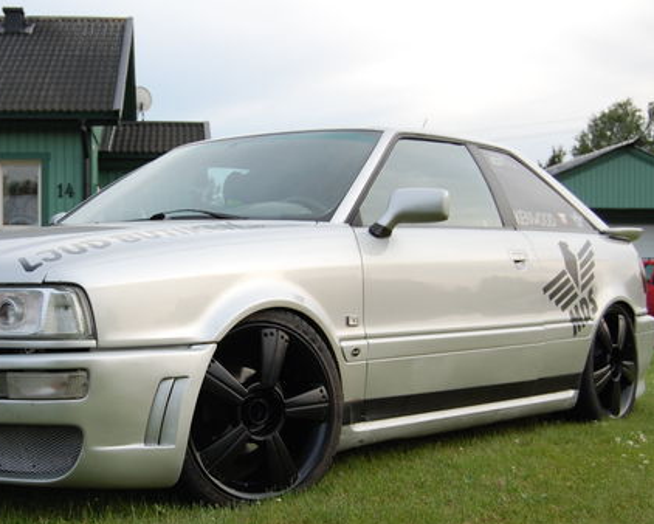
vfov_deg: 23.8
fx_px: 1239
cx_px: 200
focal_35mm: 64
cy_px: 327
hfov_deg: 29.3
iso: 200
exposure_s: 1/125
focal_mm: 30
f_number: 5.6
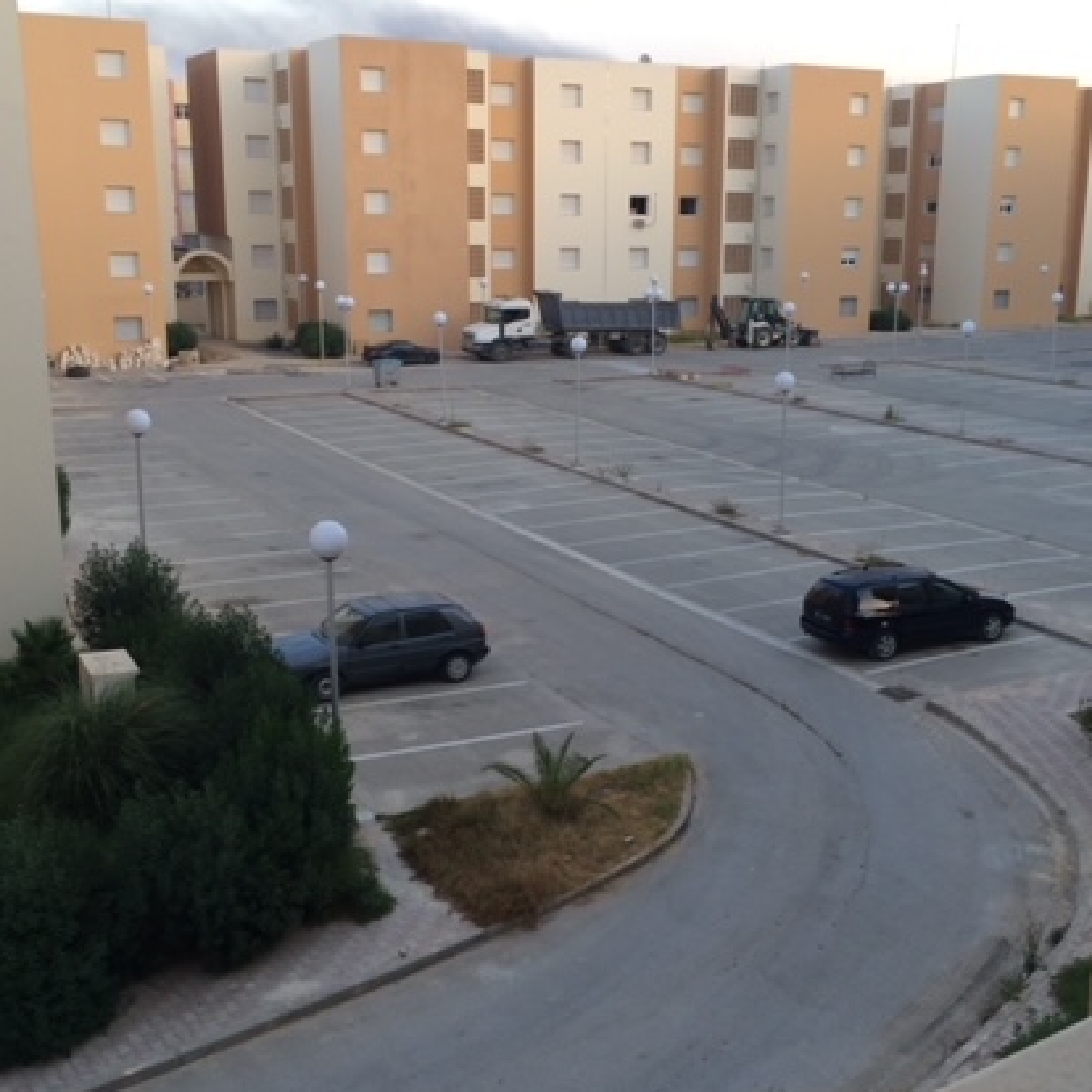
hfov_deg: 40.9
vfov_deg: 40.9
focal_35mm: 41
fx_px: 1463
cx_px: 586
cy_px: 551
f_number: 2.2
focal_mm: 4.12
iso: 32
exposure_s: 1/125
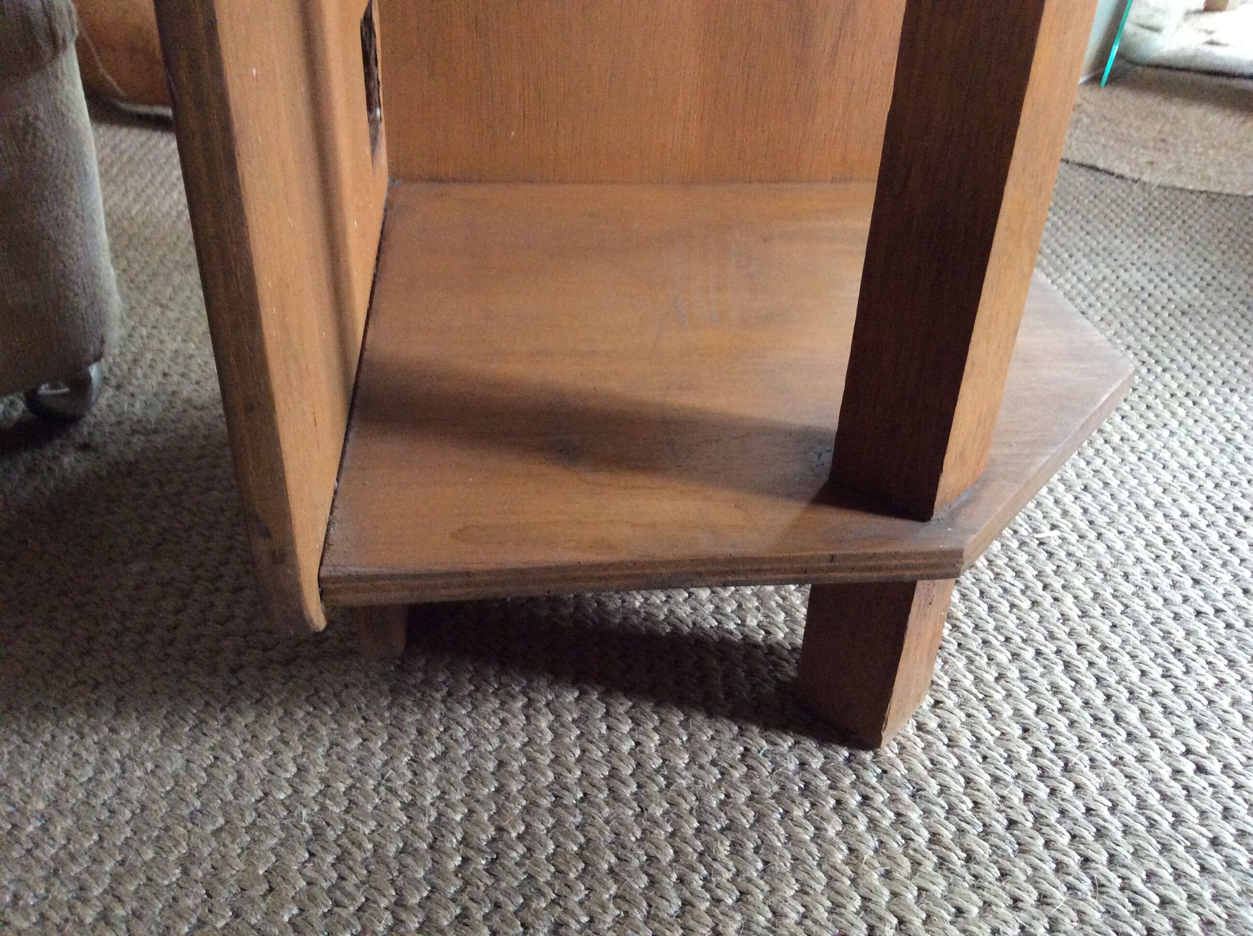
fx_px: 1157
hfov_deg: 56.9
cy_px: 468
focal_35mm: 32
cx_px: 626
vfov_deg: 44.1
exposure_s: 1/25
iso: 320
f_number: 2.4
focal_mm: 3.3
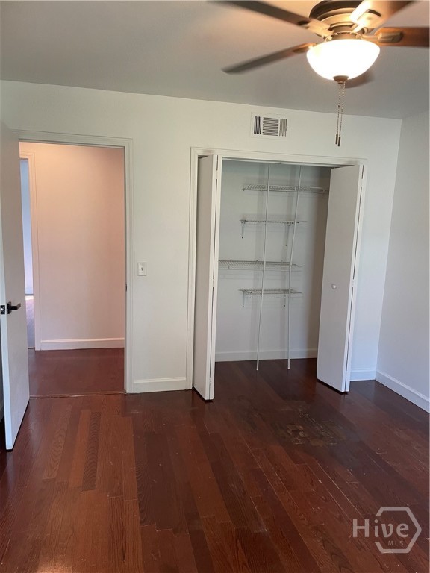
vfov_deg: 67.3
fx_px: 431
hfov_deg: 53.1
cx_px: 215
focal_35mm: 26
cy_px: 286
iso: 125
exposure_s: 1/60
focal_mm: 4.2
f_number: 1.6
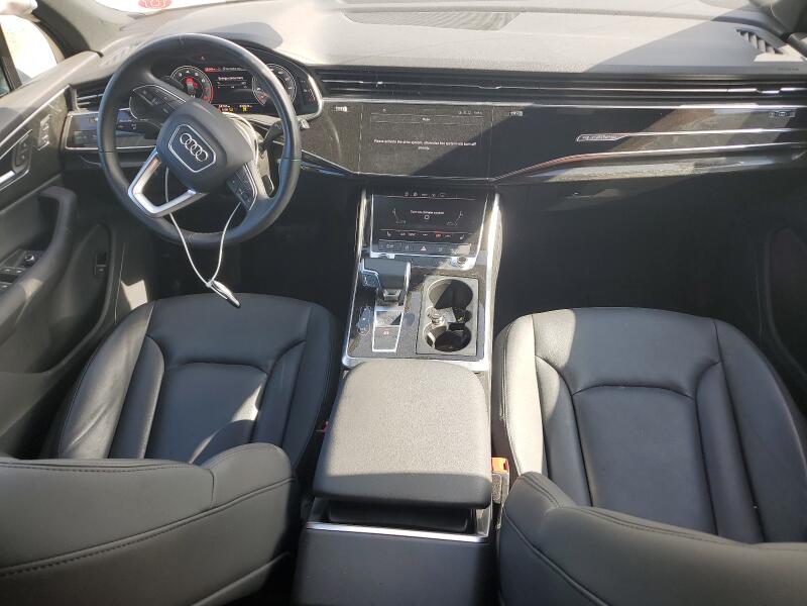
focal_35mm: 26
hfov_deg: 67.3
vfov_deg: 53.1
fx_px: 606
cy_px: 303
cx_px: 404
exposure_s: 1/238
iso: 50
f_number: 1.5
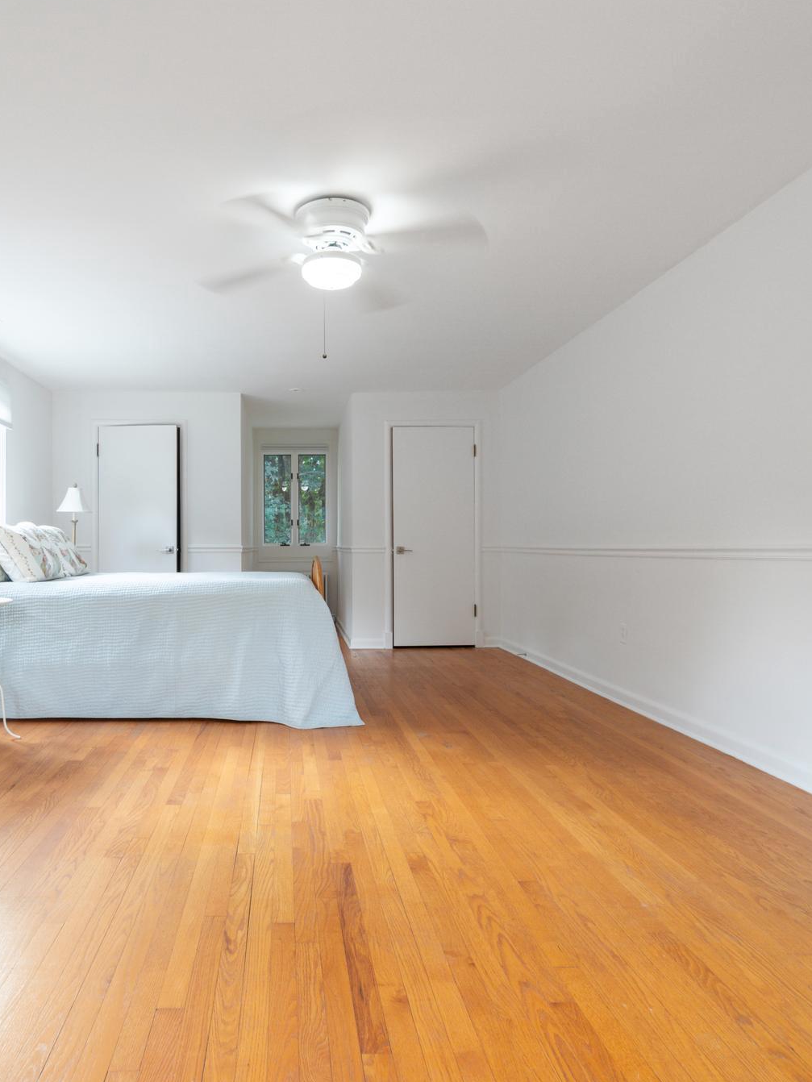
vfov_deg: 76.4
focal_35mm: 22
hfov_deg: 60.3
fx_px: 688
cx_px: 304
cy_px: 538
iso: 100
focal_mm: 10
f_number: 4
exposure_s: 1/30
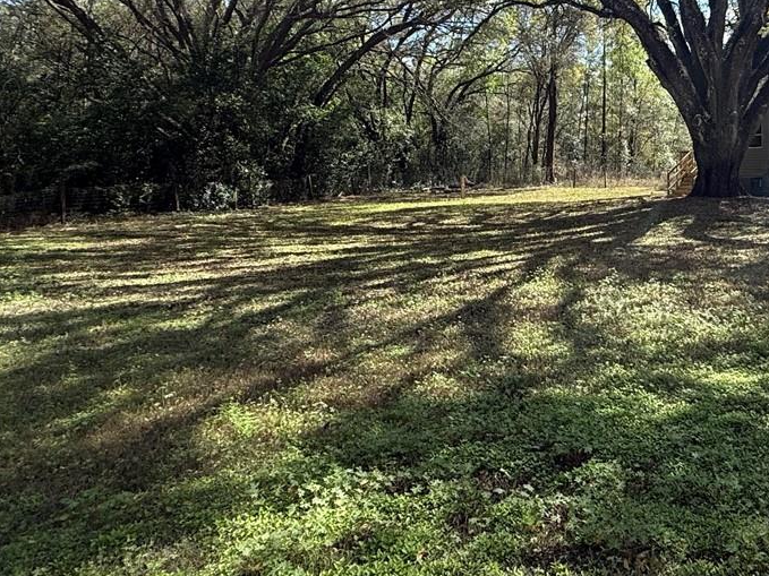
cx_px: 685
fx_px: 733
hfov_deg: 49.6
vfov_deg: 42.1
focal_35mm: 33
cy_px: 169
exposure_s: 1/579
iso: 64
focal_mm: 2.22
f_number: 2.2
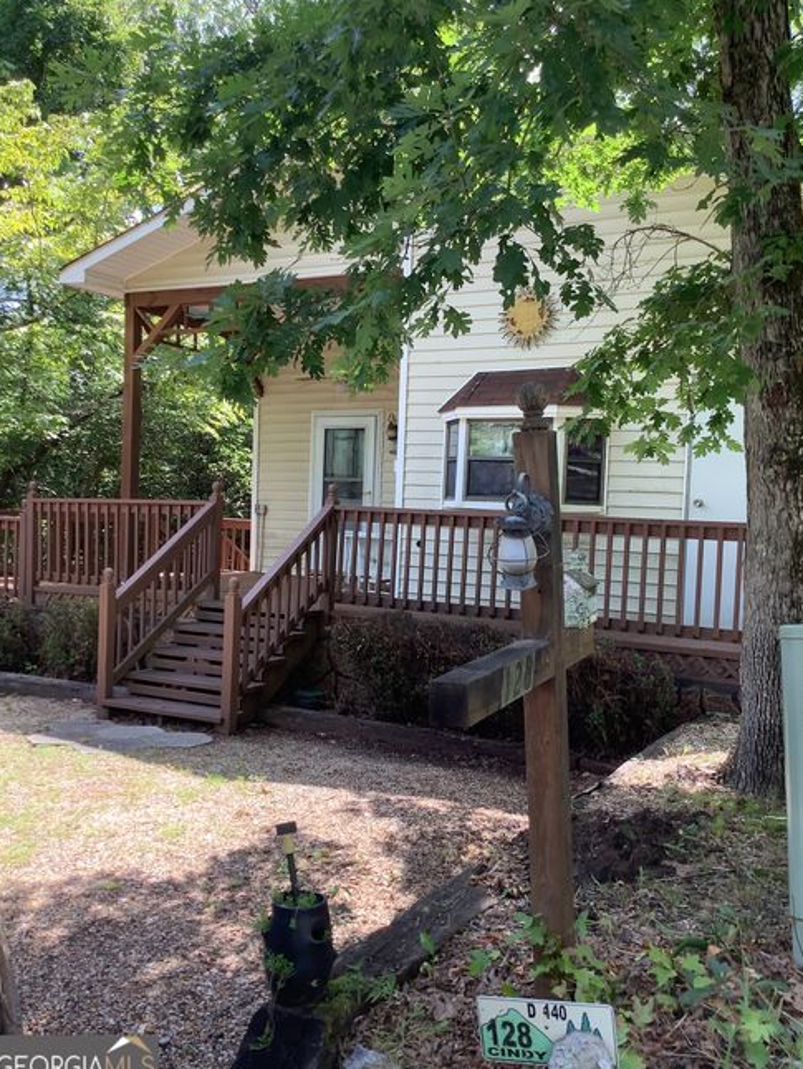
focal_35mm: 32
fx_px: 989
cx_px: 407
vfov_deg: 56.8
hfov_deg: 44.2
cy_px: 539
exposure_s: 1/100
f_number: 2.4
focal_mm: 3.3
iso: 32
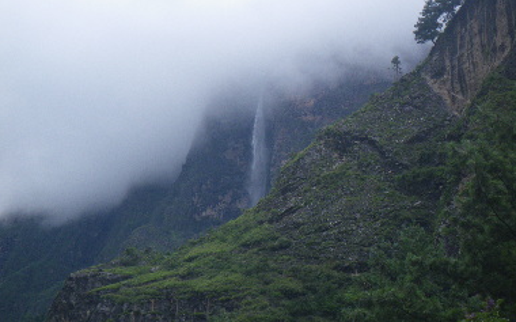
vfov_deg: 8.7
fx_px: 2108
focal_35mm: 150
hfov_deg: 14.0
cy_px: 139
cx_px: 259
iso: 125
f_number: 5.5
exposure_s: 1/250
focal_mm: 25
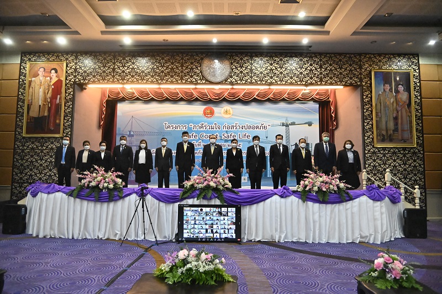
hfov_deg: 73.8
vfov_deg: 53.1
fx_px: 294
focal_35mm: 24
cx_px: 221
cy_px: 147
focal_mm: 24
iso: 20000
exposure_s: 1/1250
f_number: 4
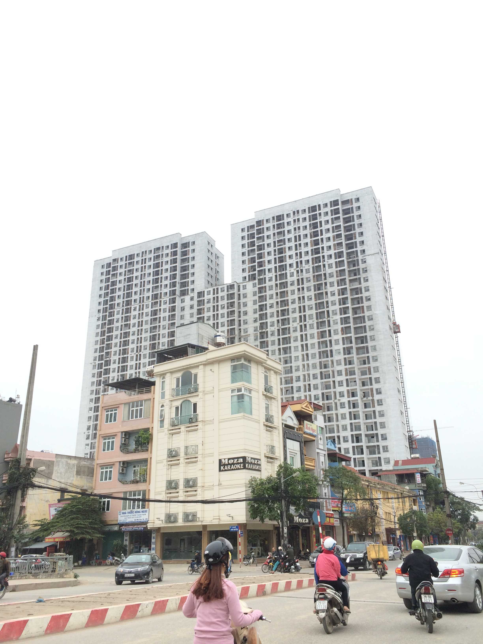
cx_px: 242
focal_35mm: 30
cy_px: 322
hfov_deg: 46.8
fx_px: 558
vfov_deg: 60.0
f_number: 2.2
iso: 32
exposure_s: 1/662
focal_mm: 4.12
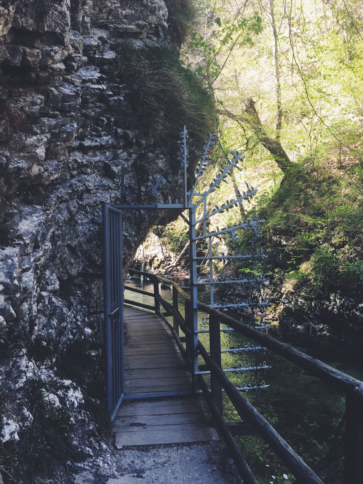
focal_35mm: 29
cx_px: 182
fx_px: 405
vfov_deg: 61.7
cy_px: 242
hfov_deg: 48.2
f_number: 2.2
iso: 32
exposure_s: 1/100
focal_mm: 4.15
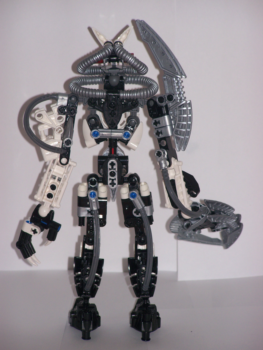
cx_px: 132
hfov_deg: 7.1
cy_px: 175
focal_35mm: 209
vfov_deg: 9.5
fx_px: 2115
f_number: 3.2
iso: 80
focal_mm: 34.6
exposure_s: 1/160
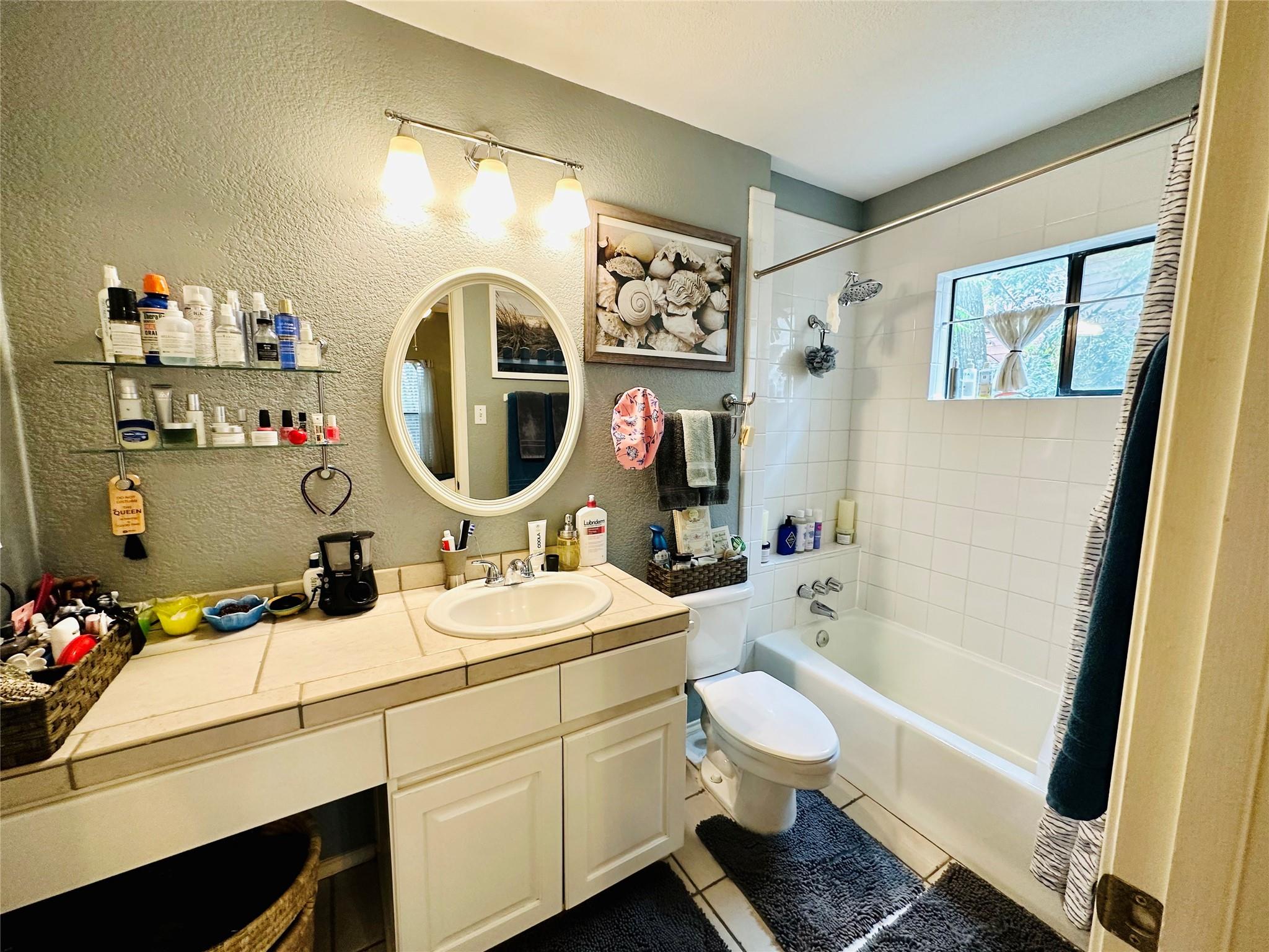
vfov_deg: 85.7
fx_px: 513
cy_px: 476
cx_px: 634
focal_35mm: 14
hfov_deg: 102.1
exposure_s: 1/60
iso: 160
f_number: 2.2
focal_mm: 2.22
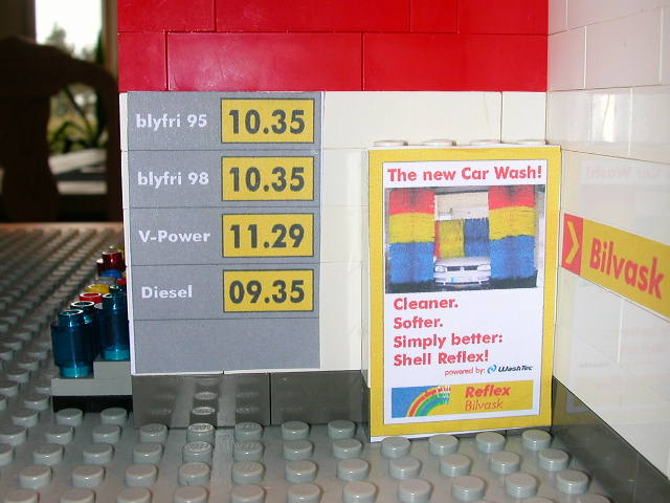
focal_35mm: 43
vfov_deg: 33.6
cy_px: 252
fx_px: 832
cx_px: 335
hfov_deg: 43.9
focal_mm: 6.6
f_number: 4.8
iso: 100
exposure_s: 1/59.9
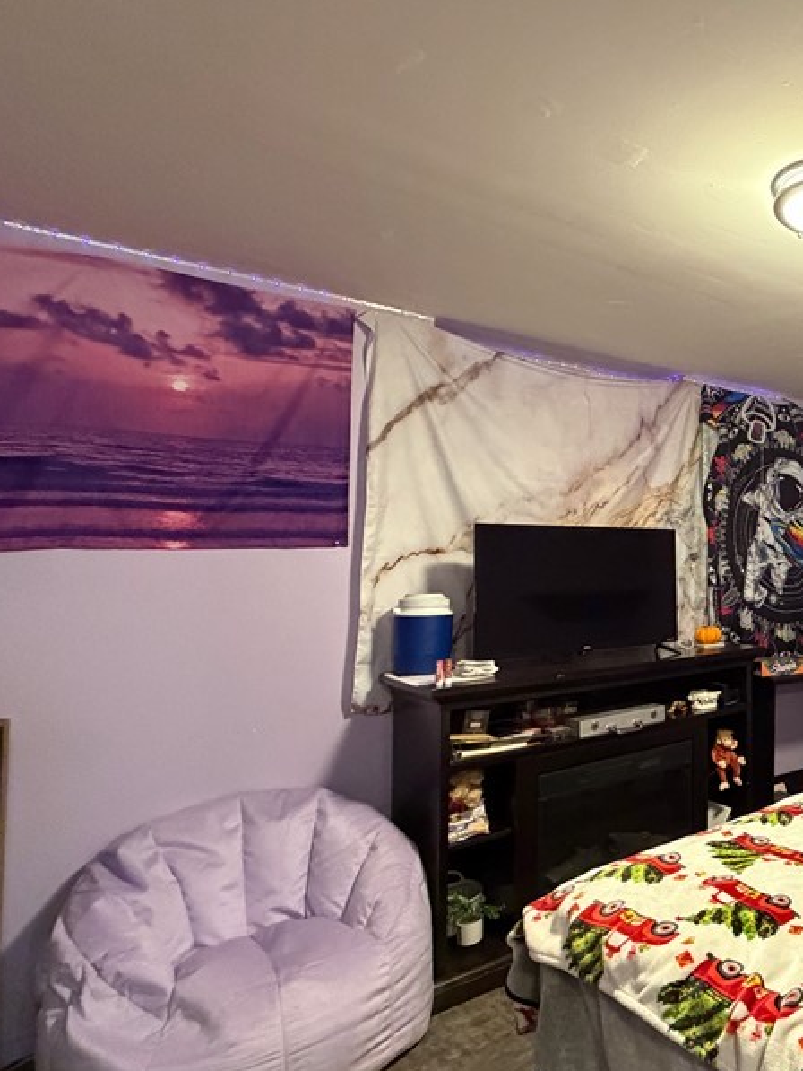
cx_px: 868
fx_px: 742
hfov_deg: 44.5
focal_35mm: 24
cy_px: 533
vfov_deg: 71.6
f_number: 2.2
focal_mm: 2.22
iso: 800
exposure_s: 1/60
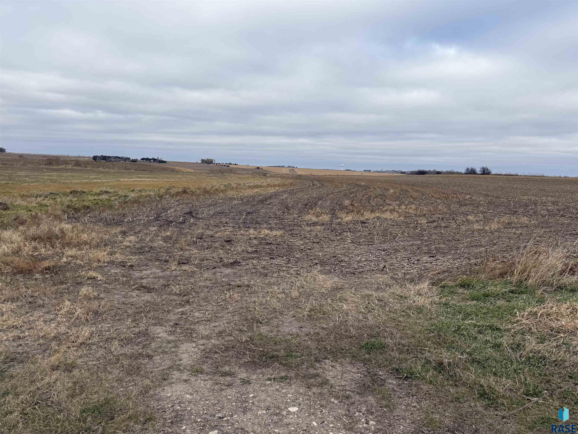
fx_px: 401
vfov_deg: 56.8
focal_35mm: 24
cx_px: 289
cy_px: 217
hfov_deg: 71.6
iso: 80
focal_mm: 6.76
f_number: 1.78
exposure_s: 1/1005
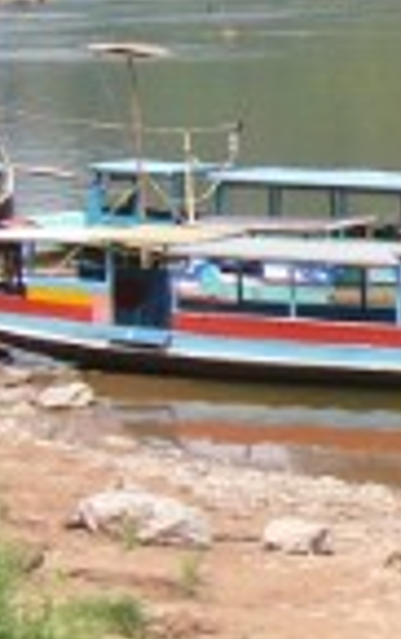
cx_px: 950
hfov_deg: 8.0
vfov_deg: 13.6
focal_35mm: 153
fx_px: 2667
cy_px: 236
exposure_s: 1/125
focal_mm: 5.8
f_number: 8
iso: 100
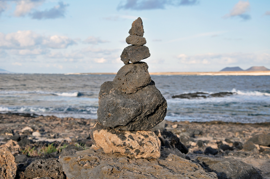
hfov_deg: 27.0
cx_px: 135
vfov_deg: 18.1
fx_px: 562
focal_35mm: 75
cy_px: 90
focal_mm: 50
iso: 400
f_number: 9
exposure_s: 1/500
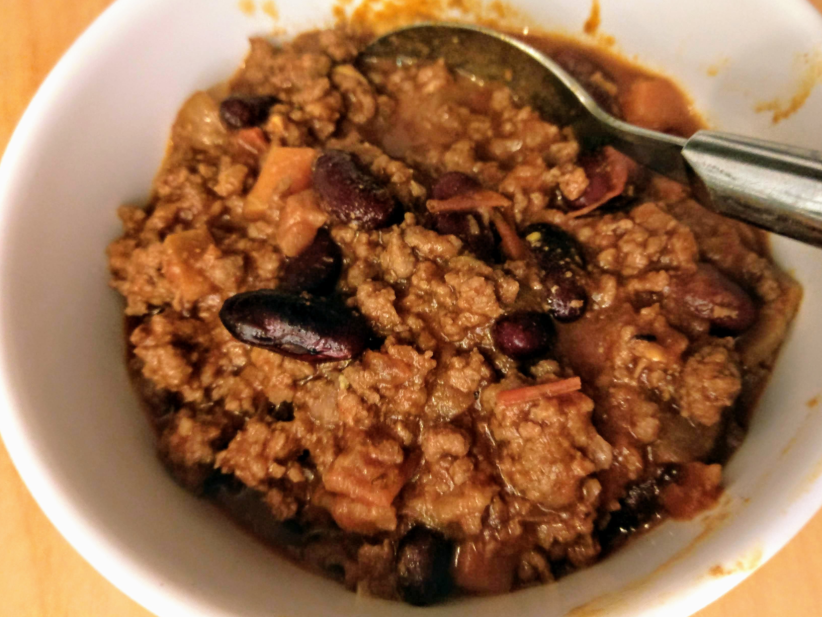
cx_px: 468
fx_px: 760
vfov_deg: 44.1
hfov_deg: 56.6
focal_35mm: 32
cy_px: 273
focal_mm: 4.58
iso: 640
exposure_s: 1/14
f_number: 1.8
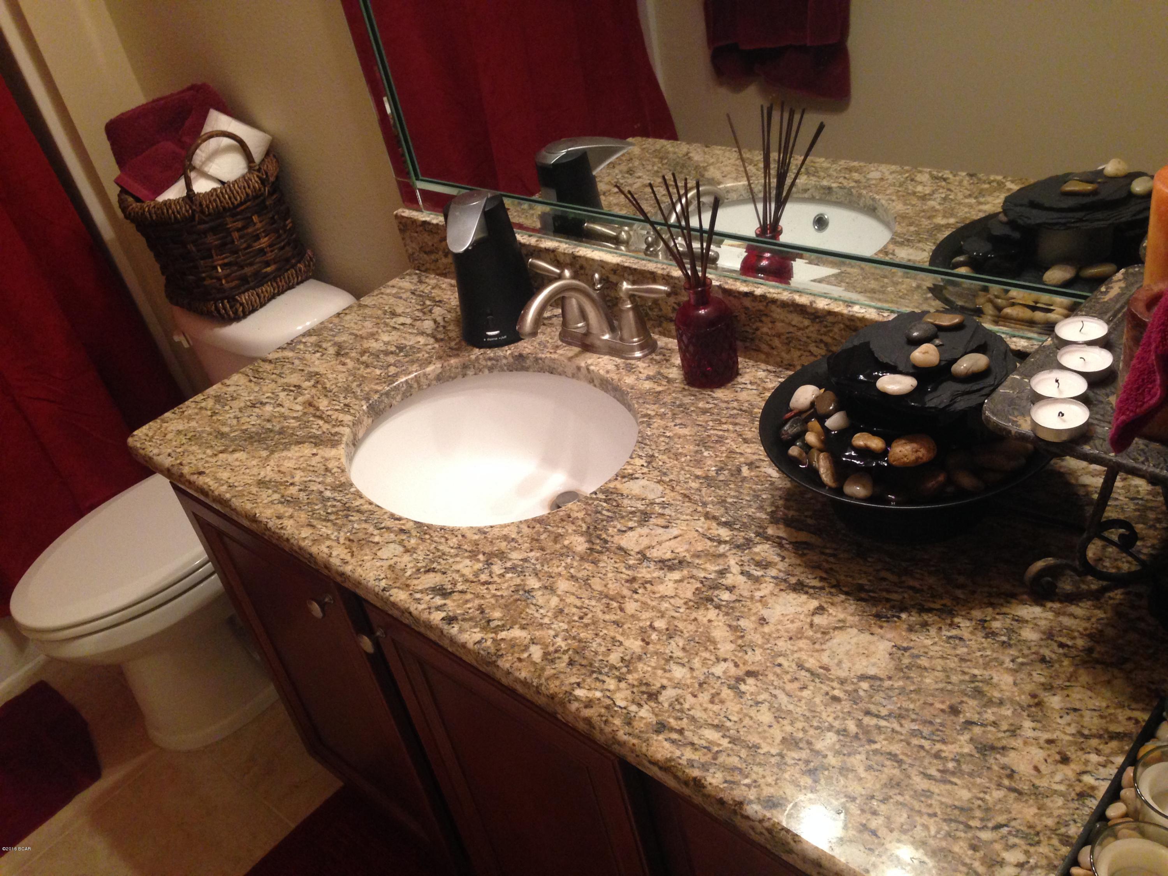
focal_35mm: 33
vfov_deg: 42.9
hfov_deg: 55.4
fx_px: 1113
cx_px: 584
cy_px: 438
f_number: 2.4
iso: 200
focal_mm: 4.12
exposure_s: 1/20
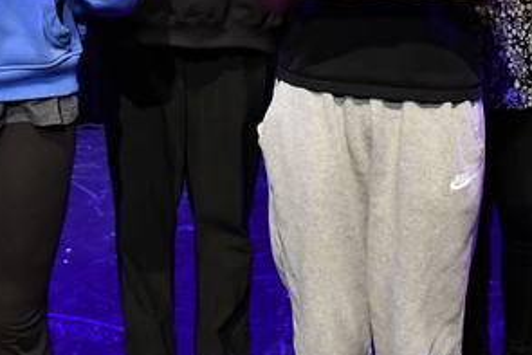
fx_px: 1848
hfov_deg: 16.3
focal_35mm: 125
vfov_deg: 10.7
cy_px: -141
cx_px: 103
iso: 2200
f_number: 3.5
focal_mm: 18
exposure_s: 1/125
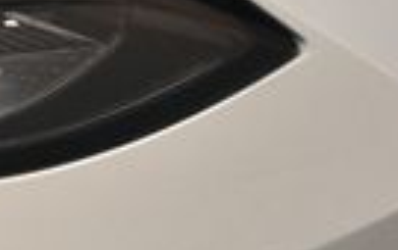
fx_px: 2511
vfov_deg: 5.7
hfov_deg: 8.7
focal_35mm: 231
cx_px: -310
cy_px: 44
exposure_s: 1/125
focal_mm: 32
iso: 1100
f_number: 4
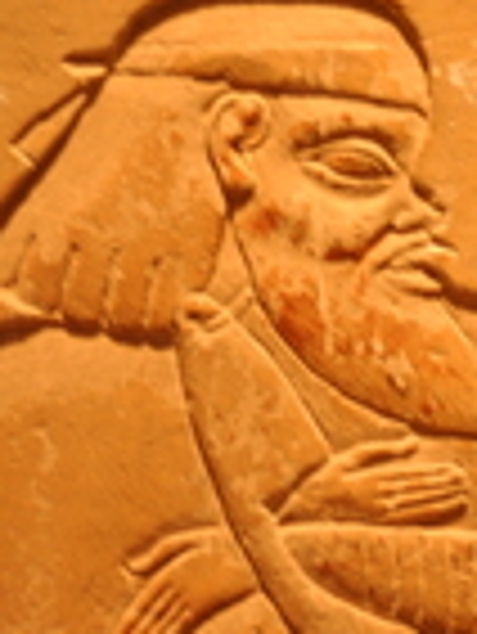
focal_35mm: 896
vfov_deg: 2.2
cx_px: 828
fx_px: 16437
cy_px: 445
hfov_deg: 1.7
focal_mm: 200
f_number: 5.6
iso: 500
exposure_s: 1/13
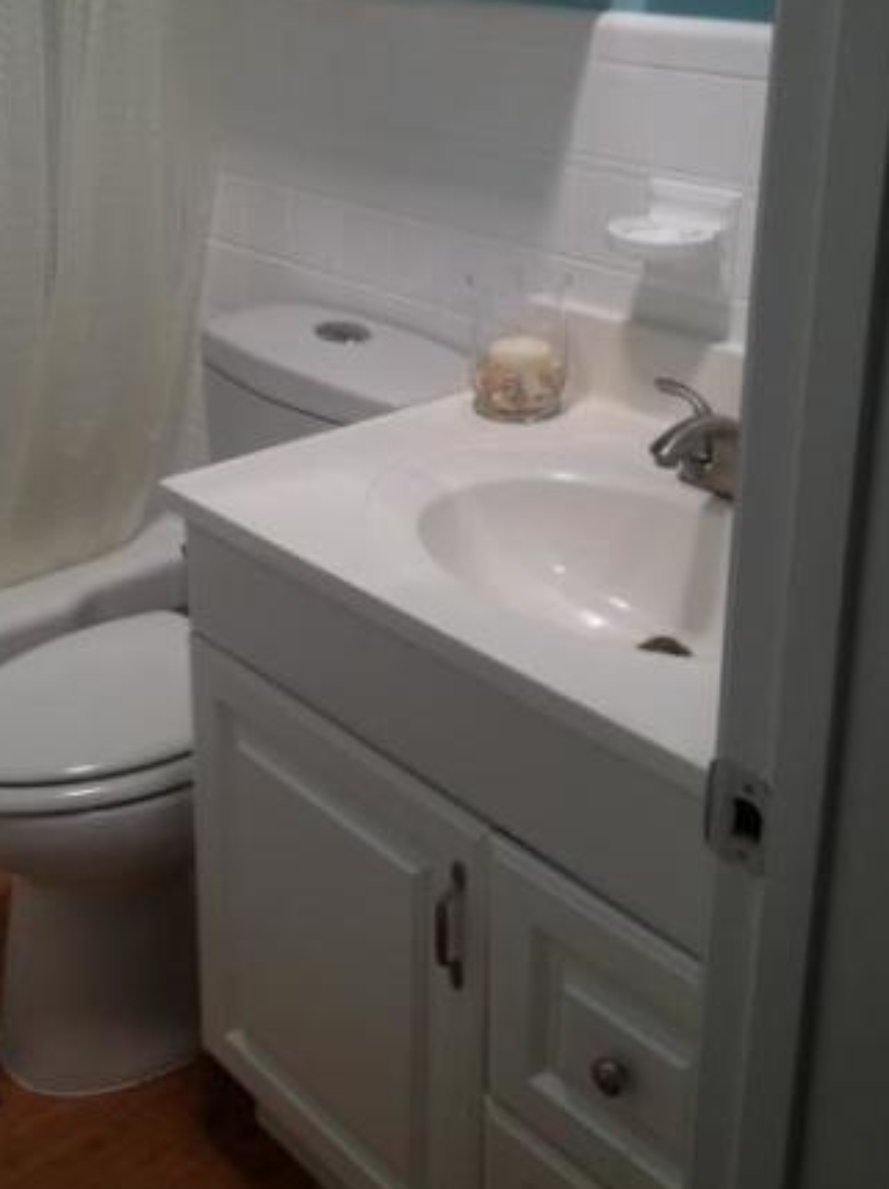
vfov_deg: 38.4
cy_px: 374
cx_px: 346
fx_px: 1680
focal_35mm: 49
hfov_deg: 29.5
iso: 50
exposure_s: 1/60
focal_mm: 4.28
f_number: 2.4
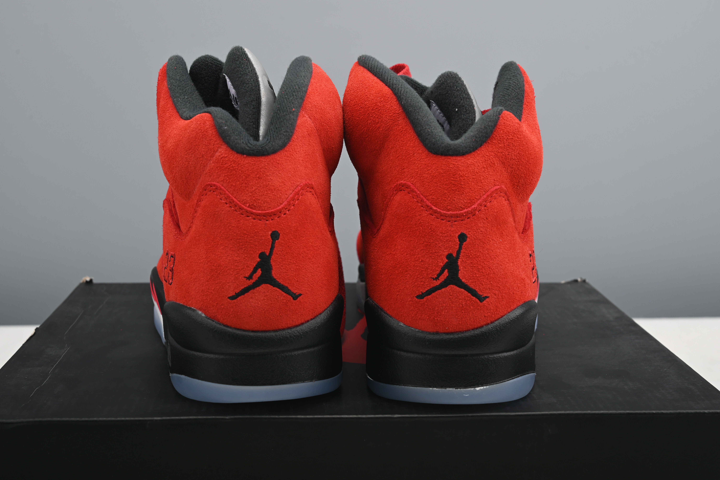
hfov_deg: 41.9
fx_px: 940
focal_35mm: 47
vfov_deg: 28.7
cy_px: 240
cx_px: 360
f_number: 11
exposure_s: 1/200
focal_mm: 47
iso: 100
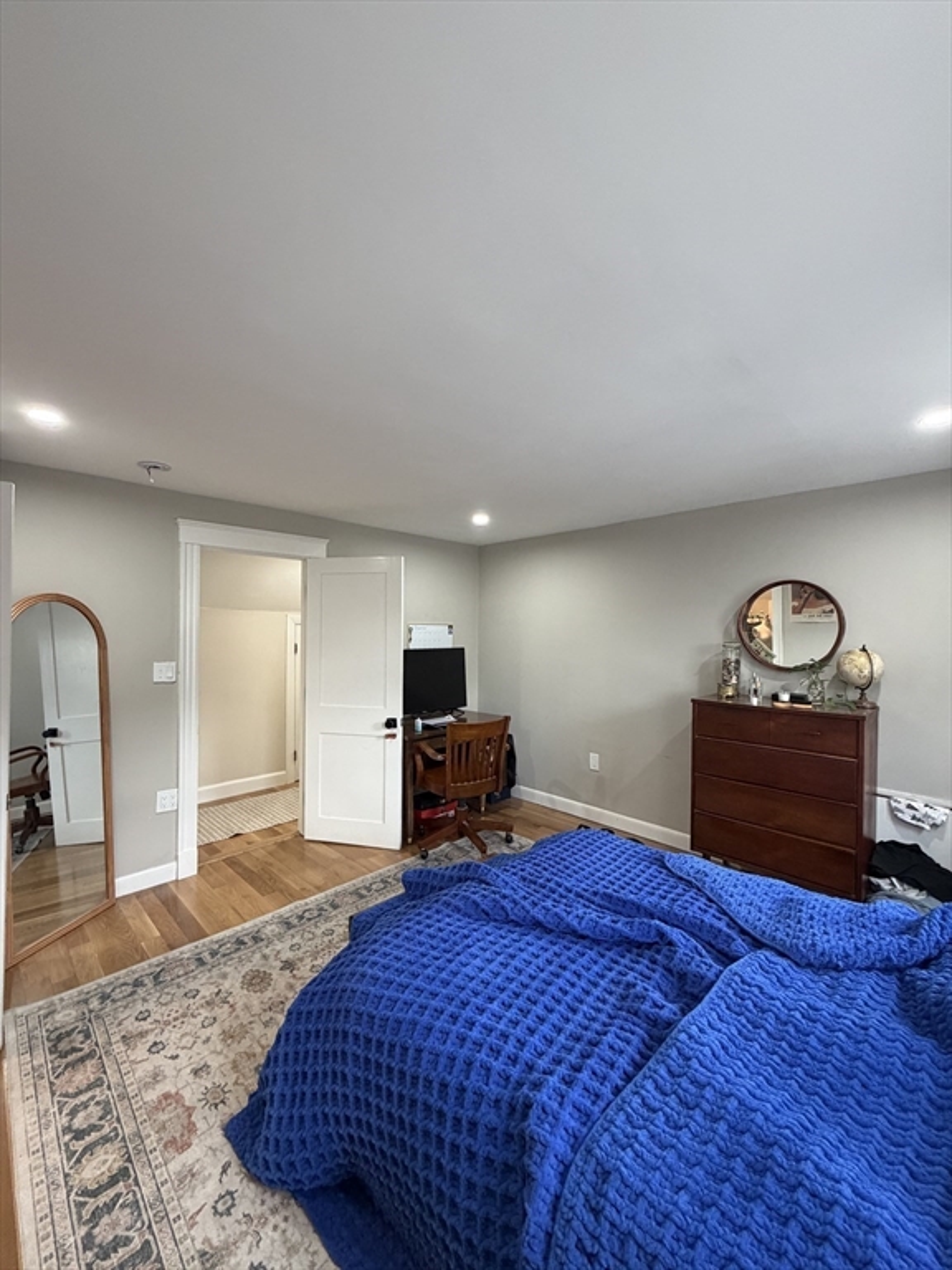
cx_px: 476
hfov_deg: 85.7
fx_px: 513
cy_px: 635
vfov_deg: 102.1
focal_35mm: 14
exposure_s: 1/96
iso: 320
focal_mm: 2.22
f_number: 2.2
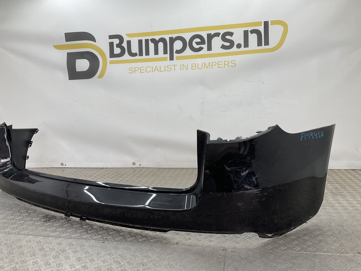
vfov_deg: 48.2
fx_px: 302
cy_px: 136
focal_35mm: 29
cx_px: 180
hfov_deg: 61.7
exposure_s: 1/125
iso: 16
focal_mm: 3
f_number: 1.8
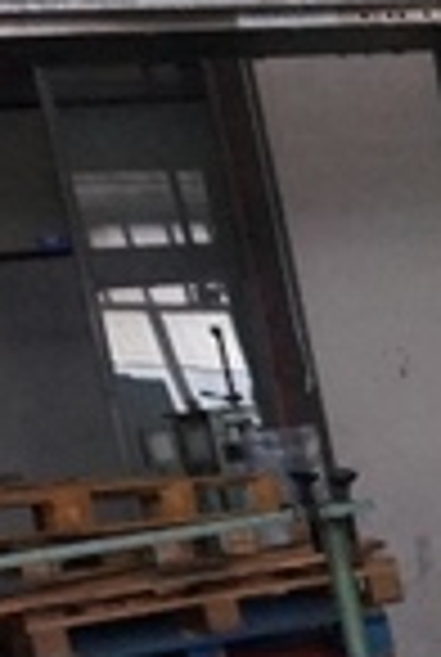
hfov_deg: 9.4
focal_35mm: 118
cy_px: 814
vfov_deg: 16.5
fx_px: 2158
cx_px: 1278
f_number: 3.5
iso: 3200
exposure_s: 1/125
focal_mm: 16
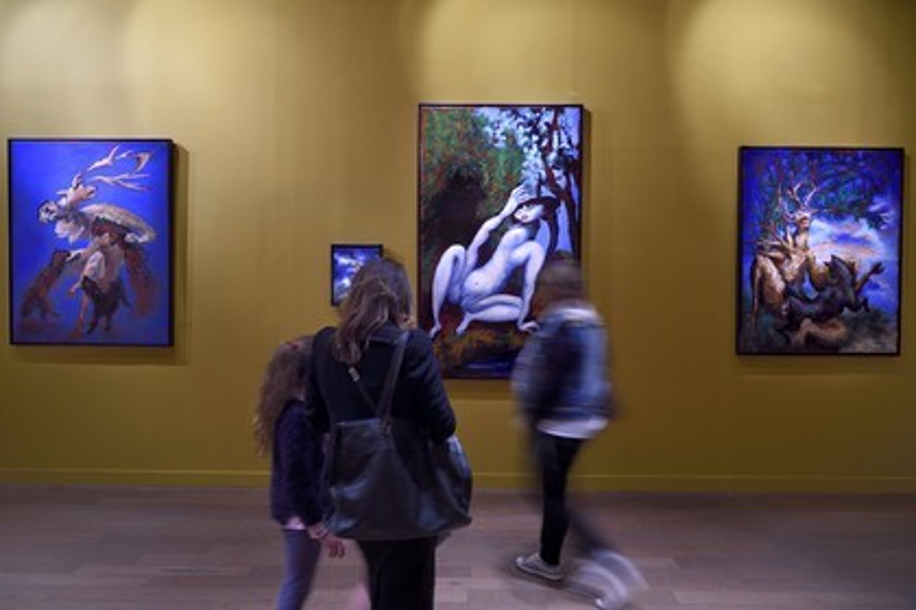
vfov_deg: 53.1
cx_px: 458
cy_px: 305
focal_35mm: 24
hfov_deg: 73.7
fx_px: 611
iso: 800
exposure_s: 1/5
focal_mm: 24
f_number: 6.3
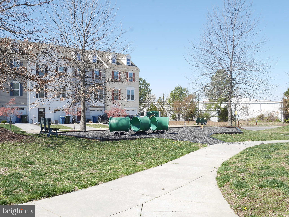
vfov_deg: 37.7
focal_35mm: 38
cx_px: 144
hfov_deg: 49.0
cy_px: 108
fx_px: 317
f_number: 7.1
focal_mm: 19
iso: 200
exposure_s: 1/250
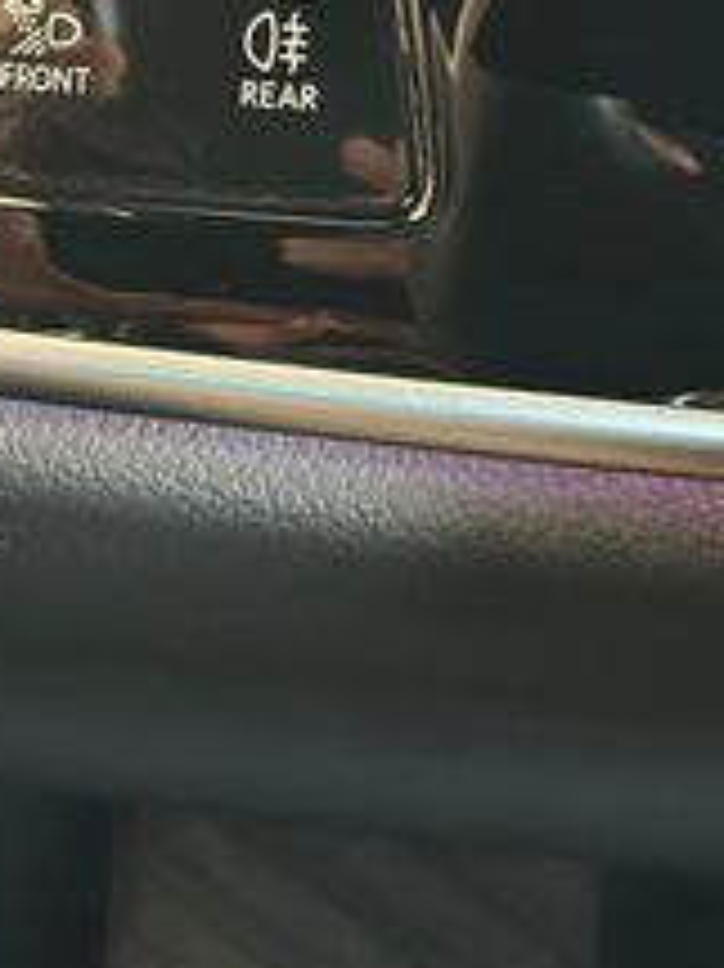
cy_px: -81
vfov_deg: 13.5
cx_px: 4
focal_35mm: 143
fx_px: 3992
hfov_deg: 10.3
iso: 400
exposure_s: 1/40
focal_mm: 6.86
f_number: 1.78
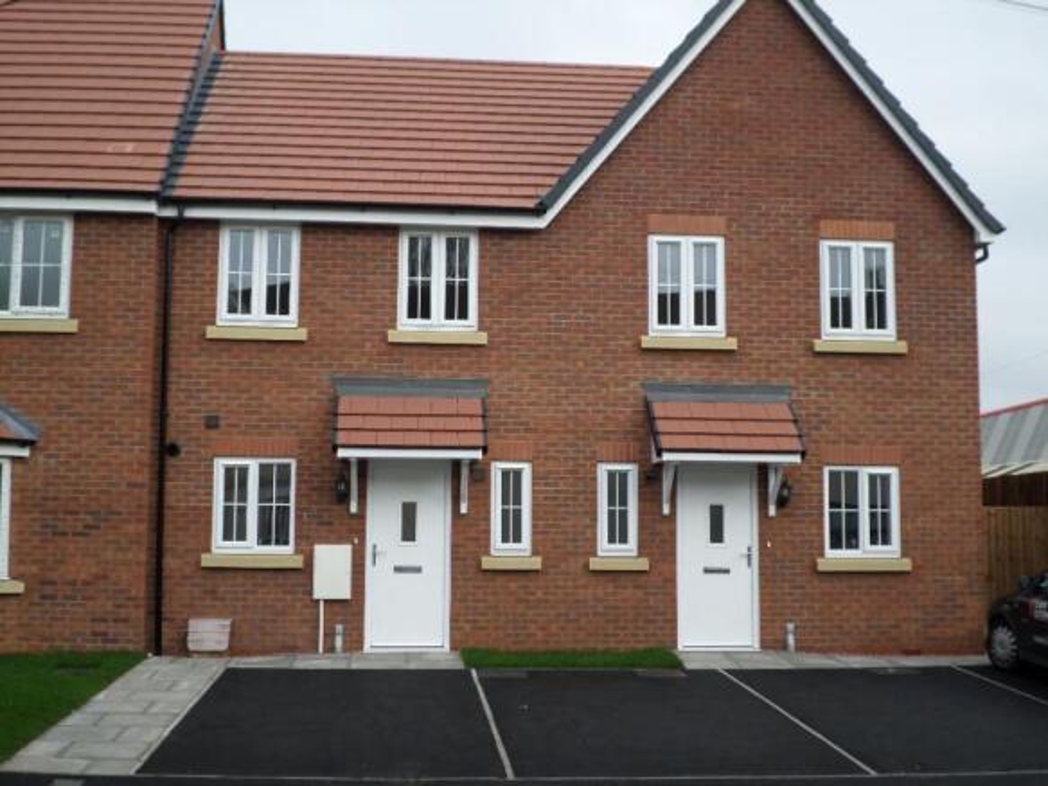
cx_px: 524
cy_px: 393
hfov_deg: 43.9
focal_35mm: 43
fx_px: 1302
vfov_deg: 33.6
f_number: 3.2
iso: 80
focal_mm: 7.8
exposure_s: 1/250
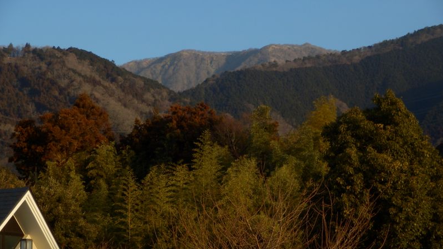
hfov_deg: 17.6
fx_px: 1433
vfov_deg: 9.9
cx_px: 222
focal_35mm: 122
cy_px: 149
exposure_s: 1/200
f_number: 5.5
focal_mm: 19.6
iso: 80
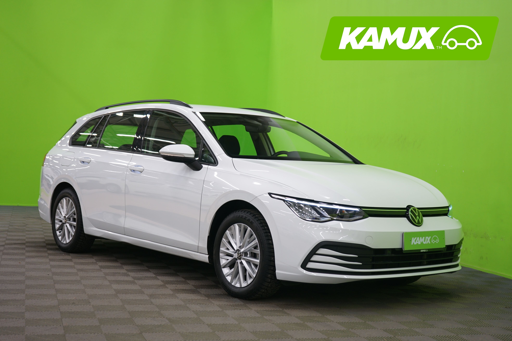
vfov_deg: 26.0
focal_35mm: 52
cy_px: 170
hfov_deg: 38.2
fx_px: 739
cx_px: 256
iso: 400
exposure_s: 1/10
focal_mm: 52
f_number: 5
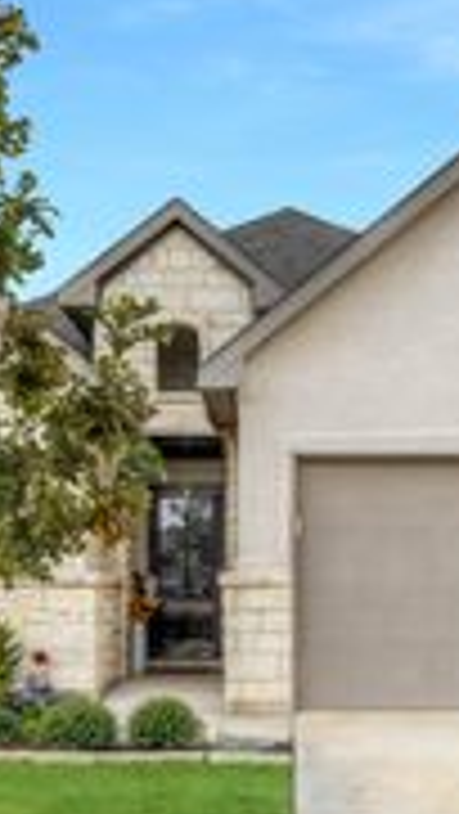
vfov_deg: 35.9
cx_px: 284
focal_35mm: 58
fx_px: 1253
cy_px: 340
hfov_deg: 20.7
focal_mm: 20
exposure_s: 1/90
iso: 400
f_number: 22
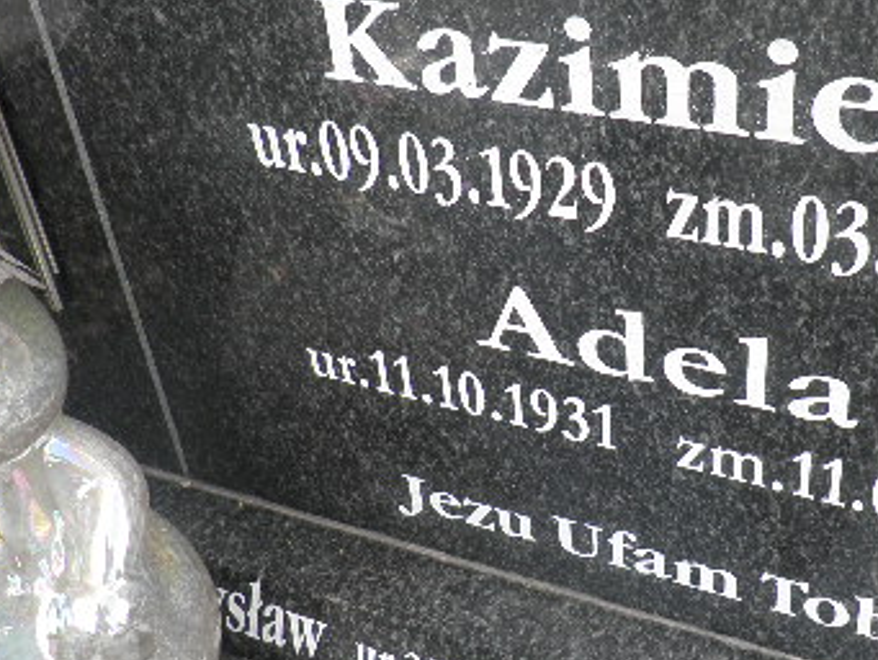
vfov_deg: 32.0
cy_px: 242
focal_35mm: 45
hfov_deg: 41.5
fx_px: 1142
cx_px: 584
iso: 64
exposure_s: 1/160
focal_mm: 4.3
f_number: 3.3
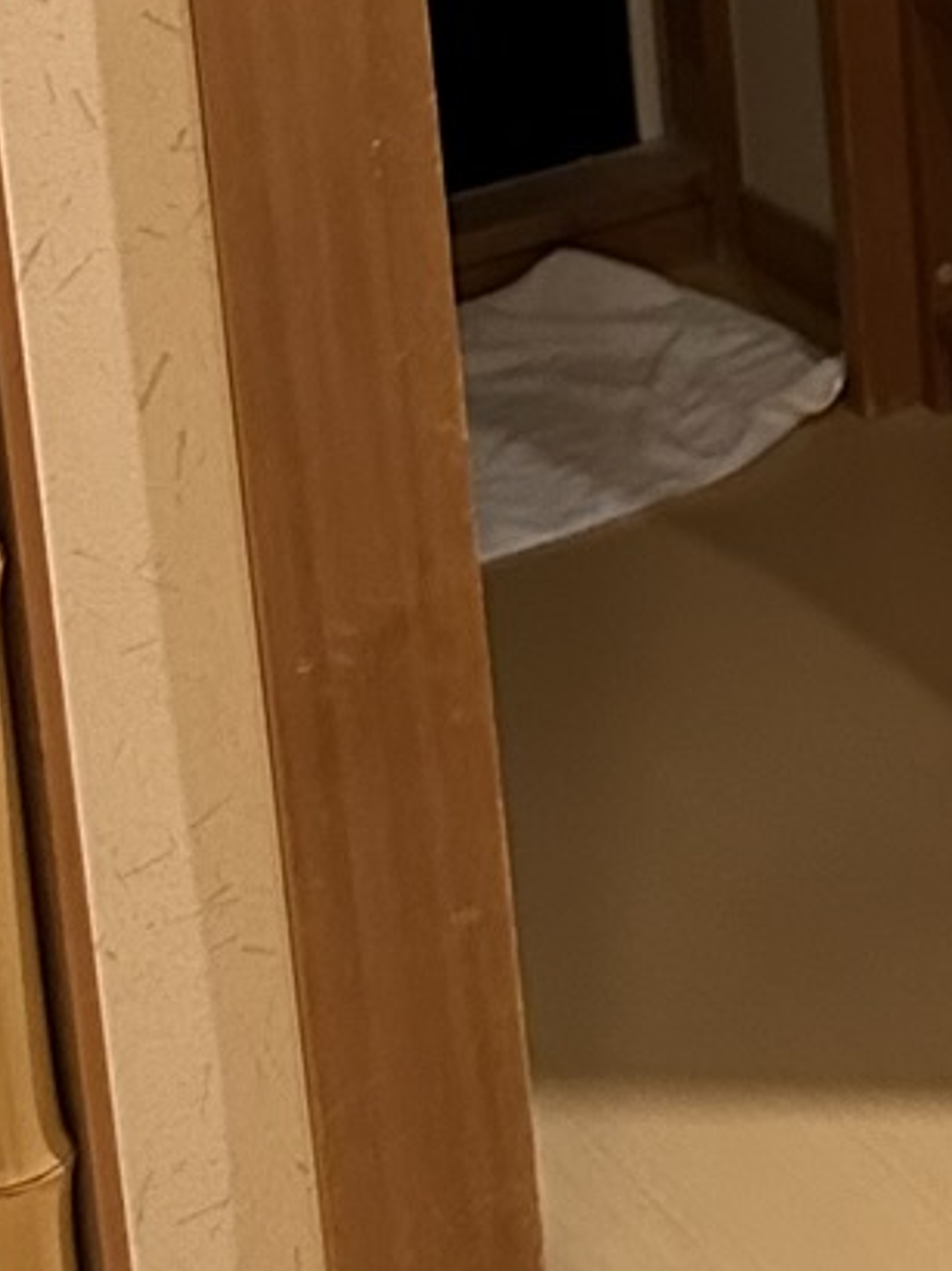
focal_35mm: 120
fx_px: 4405
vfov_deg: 15.2
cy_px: -636
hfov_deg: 11.0
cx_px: 2006
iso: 500
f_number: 1.78
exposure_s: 1/50
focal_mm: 6.86
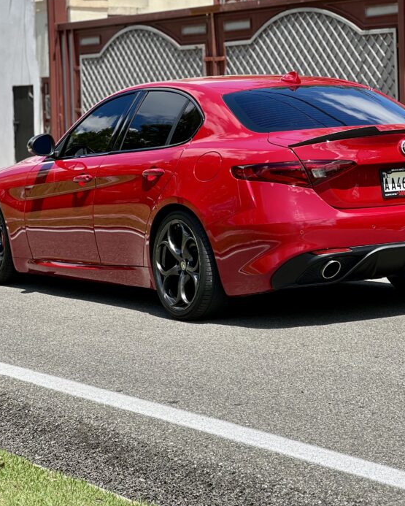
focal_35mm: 111
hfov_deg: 13.9
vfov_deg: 17.3
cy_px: 177
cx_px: 235
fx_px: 1662
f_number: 2.8
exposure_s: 1/286
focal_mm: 9
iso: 32
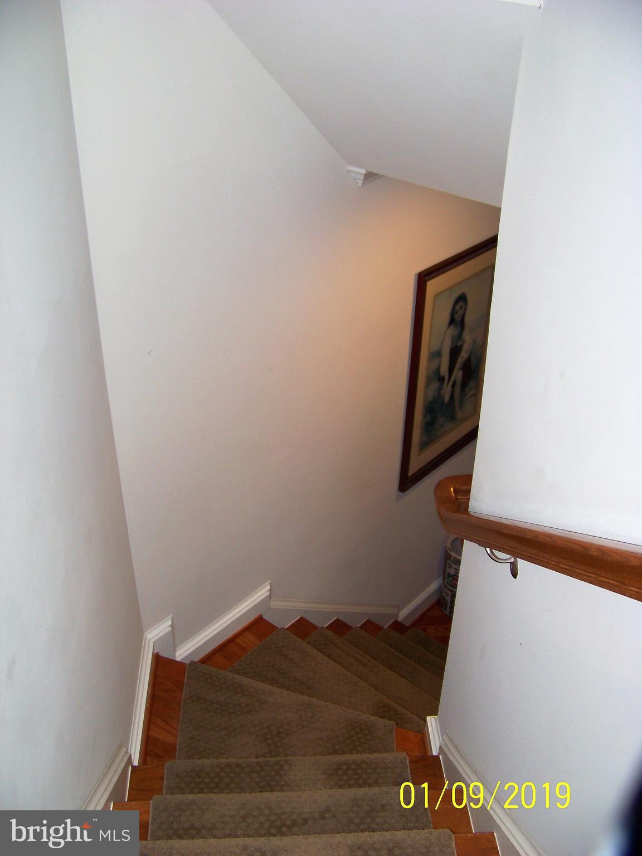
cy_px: 428
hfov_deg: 39.7
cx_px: 321
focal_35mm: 36
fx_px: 890
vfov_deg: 51.4
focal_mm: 5.85
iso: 64
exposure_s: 1/30
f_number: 2.8
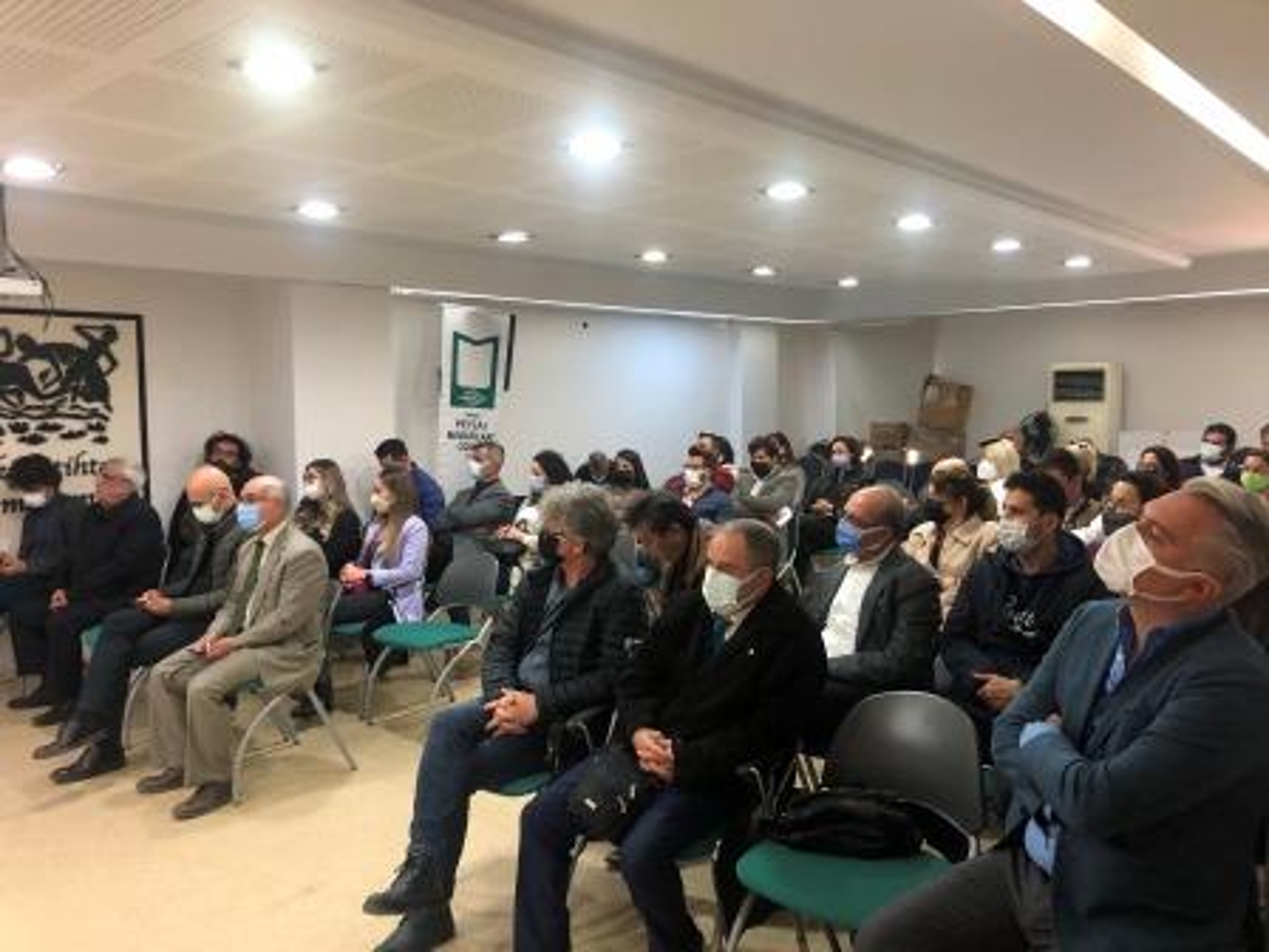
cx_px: 634
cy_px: 476
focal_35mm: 28
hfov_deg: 63.4
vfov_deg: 49.7
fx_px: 1026
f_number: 1.8
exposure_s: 1/7
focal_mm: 3.99
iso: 80
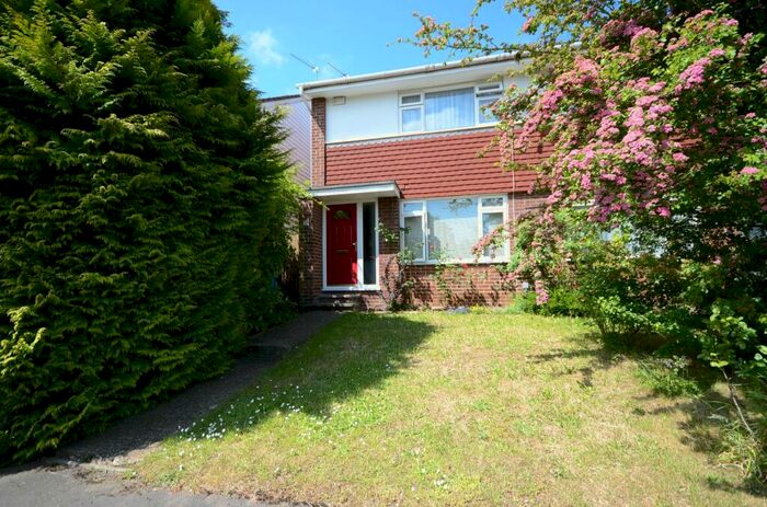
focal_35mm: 16
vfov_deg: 71.8
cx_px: 384
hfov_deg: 95.1
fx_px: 351
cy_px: 254
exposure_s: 1/200
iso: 100
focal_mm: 11
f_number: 7.1
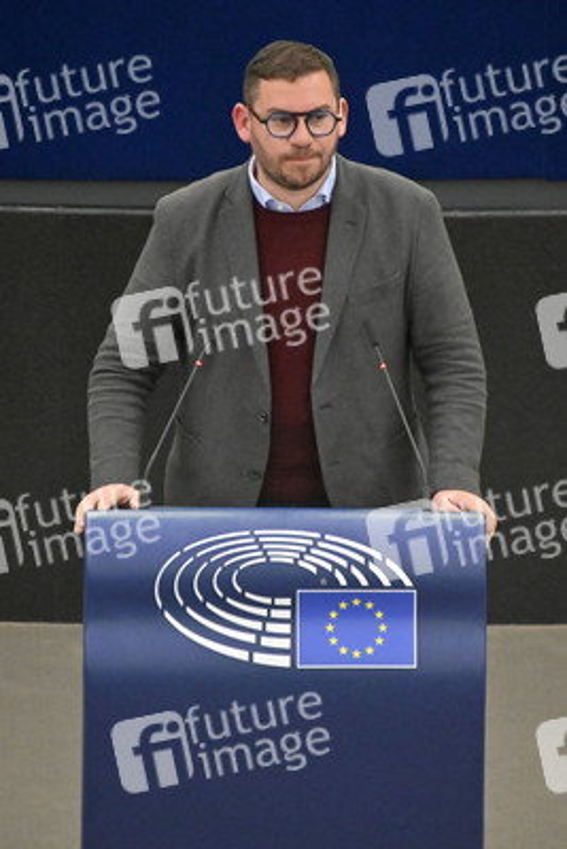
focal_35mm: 500
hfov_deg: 2.8
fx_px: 11801
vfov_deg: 4.1
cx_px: 284
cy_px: 424
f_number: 6.3
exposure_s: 1/400
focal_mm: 500
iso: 6400
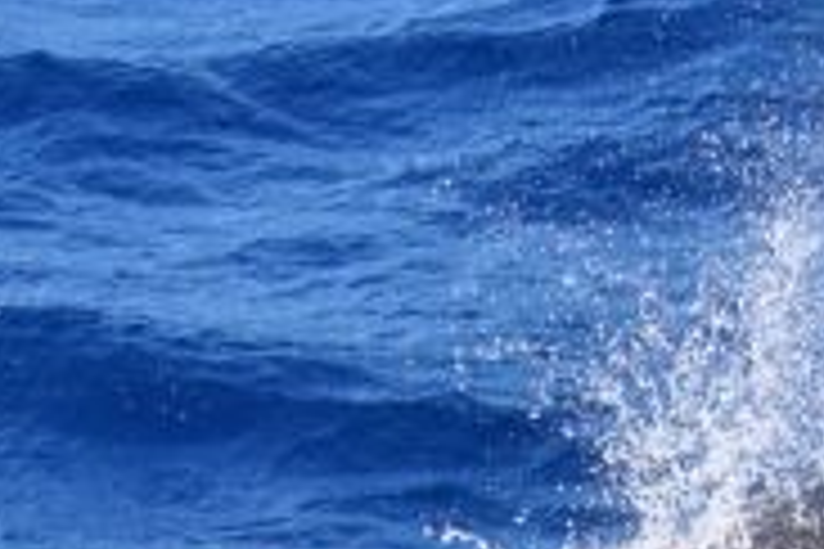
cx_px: -104
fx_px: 9018
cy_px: 947
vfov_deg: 3.5
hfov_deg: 5.2
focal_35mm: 394
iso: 1400
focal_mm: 90
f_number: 4.8
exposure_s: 1/8000
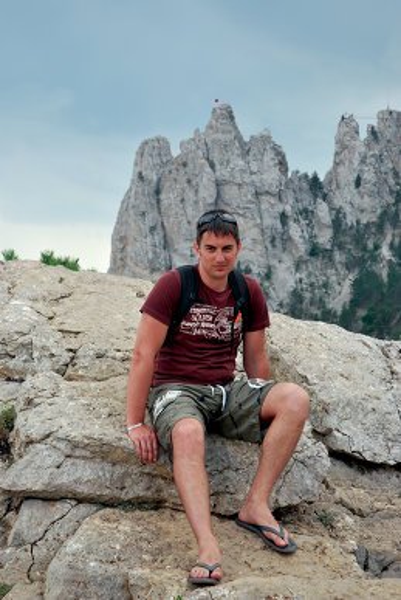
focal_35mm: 72
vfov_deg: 28.0
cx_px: 200
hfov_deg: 19.0
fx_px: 1200
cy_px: 300
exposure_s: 1/100
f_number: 5
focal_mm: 48
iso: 100
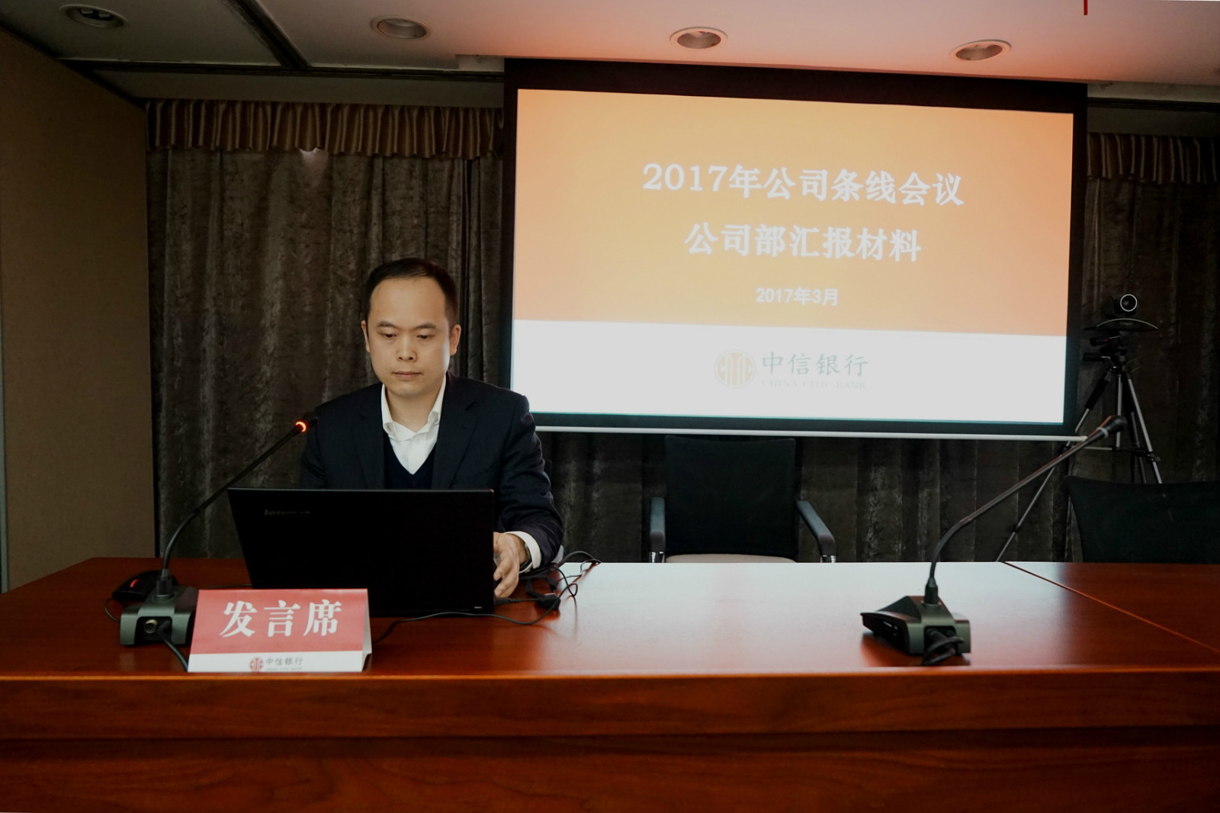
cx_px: 610
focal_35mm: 24
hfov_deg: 73.8
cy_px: 406
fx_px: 813
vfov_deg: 53.1
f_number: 4.5
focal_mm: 24
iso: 5000
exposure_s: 1/60
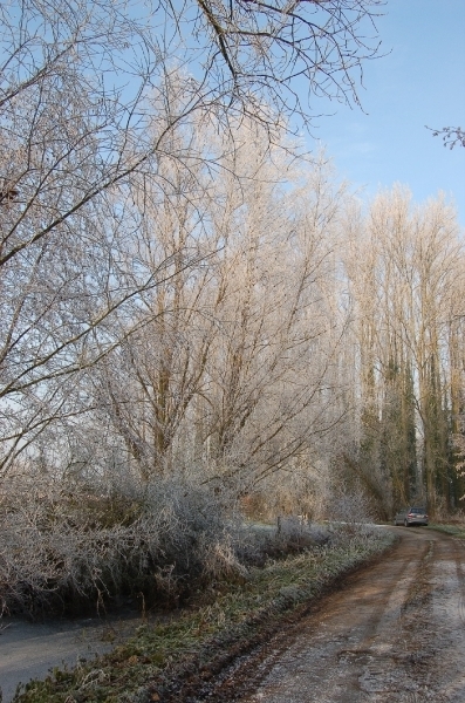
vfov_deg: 62.0
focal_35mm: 30
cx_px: 232
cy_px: 352
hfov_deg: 43.4
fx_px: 584
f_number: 7.1
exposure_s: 1/200
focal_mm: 20
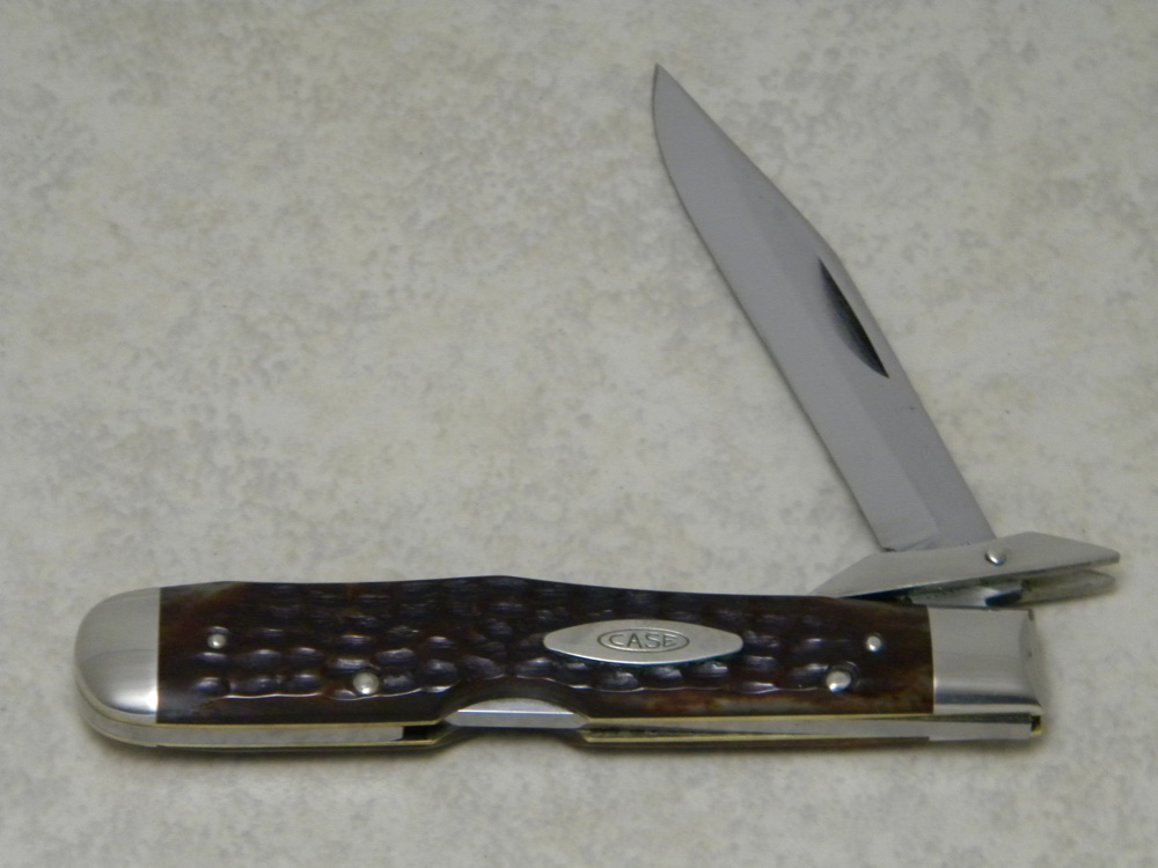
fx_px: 4951
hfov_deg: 13.3
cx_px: 579
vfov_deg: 10.0
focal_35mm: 148
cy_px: 434
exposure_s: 1/24.4
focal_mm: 26.8
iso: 400
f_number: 5
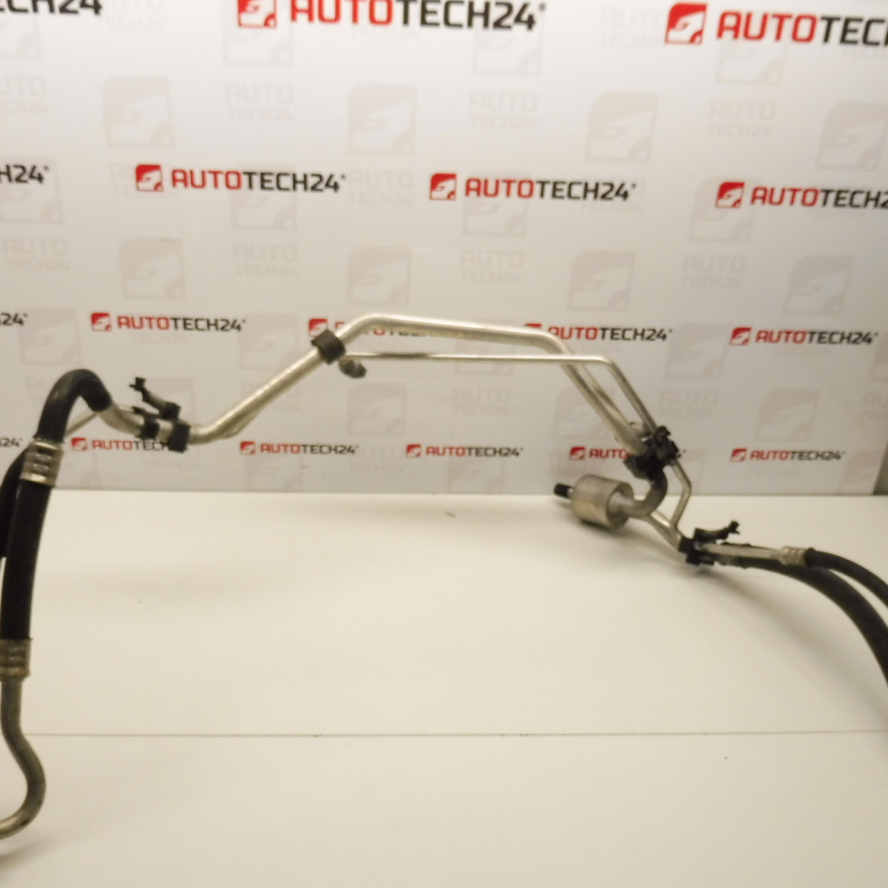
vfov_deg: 46.9
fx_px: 1016
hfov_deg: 47.2
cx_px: 421
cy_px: 539
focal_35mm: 35
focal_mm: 4.3
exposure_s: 1/100
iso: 200
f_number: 3.5
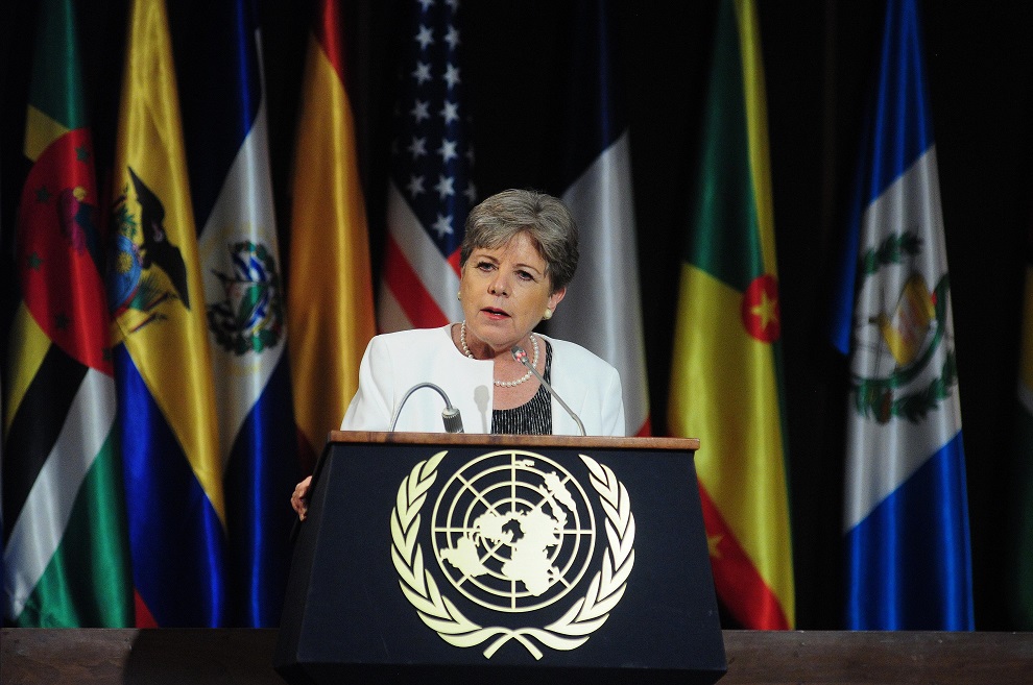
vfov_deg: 4.6
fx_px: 8596
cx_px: 516
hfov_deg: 6.9
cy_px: 342
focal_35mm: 300
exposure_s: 1/160
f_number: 4
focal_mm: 200
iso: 1600
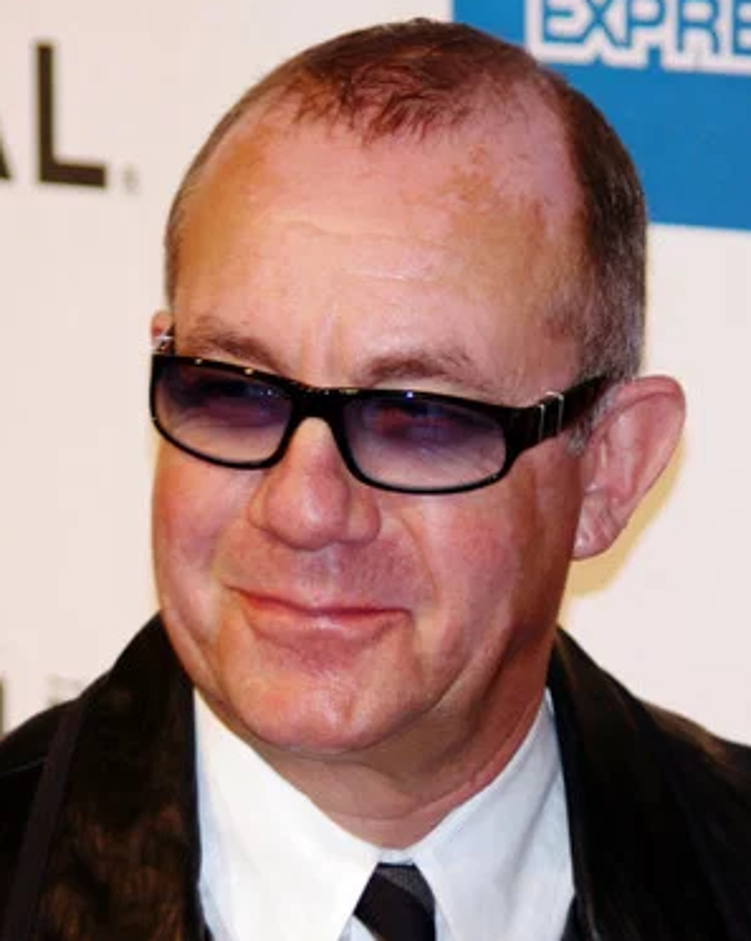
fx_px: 4173
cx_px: 377
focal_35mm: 150
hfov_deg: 10.3
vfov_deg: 12.9
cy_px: 531
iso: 200
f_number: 4
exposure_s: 1/100
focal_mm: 87.5
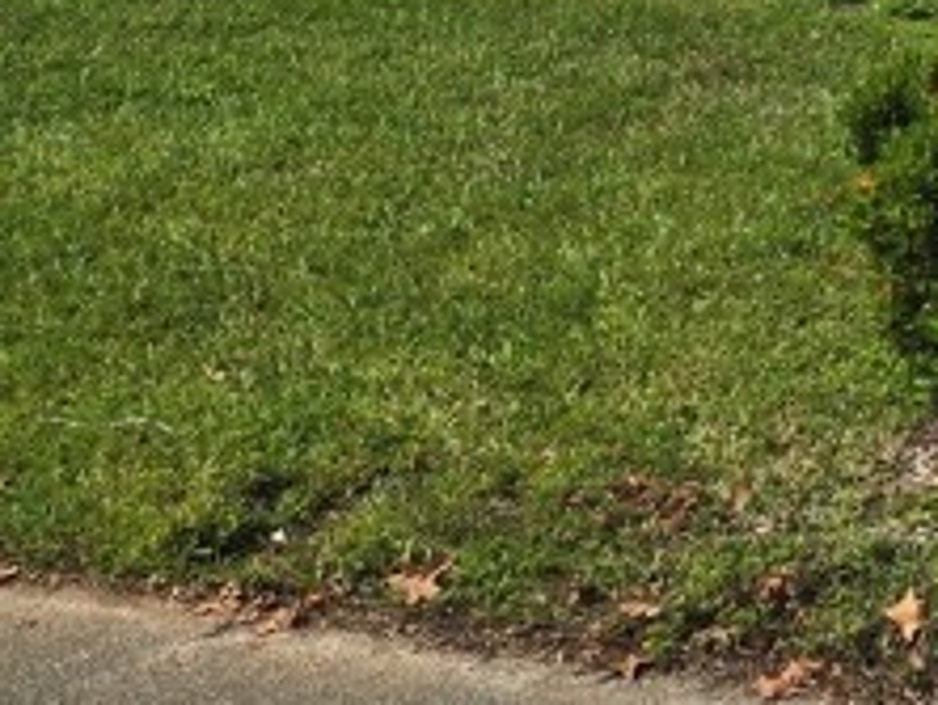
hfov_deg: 14.5
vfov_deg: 13.3
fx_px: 2875
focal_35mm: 106
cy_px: -325
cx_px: 2024
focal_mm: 5.4
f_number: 1.8
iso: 25
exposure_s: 1/3390
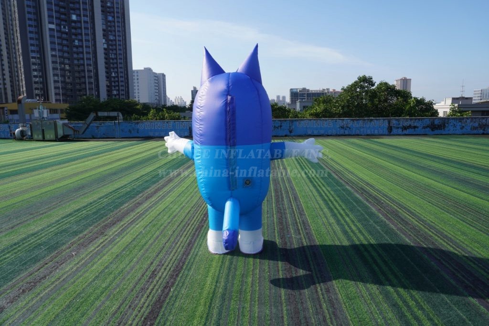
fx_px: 326
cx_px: 244
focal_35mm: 24
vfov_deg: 53.1
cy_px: 163
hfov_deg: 73.7
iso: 100
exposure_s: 1/200
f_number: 8
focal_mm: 16
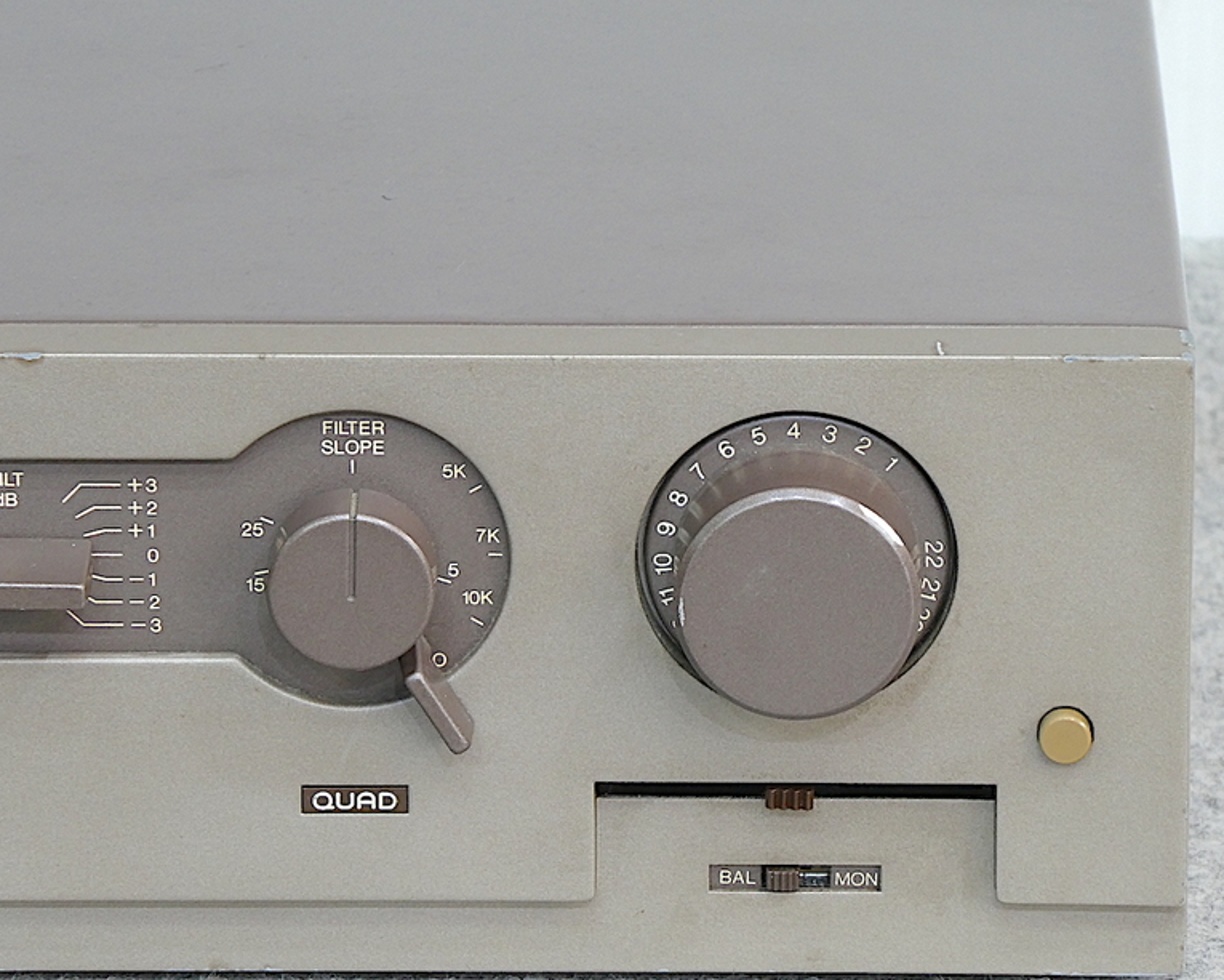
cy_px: 509
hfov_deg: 7.4
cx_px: 496
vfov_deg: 5.9
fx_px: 9491
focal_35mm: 262
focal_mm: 38.4
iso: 200
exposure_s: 1/8
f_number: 5.6
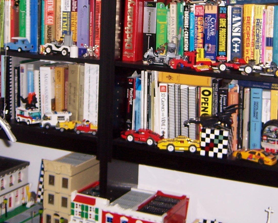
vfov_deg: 22.2
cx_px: 121
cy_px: 48
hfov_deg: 27.9
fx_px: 560
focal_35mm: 68
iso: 80
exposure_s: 1/60
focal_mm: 5.5
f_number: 2.8
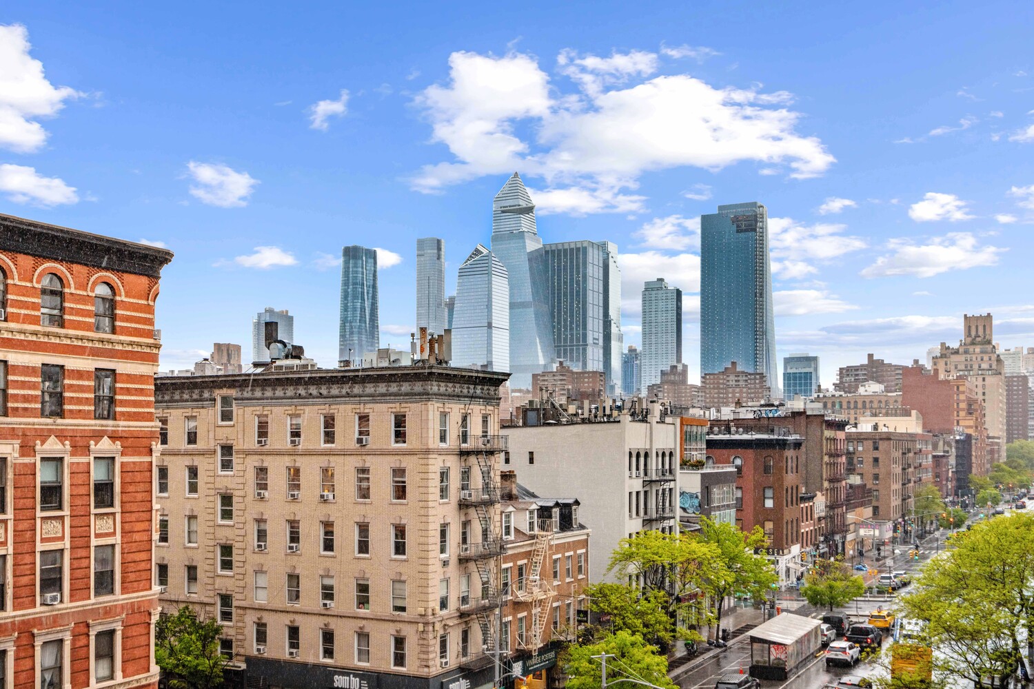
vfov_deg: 37.9
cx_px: 517
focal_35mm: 35
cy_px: 344
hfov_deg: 54.4
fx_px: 1005
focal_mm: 35
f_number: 13
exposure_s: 1/200
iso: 1250
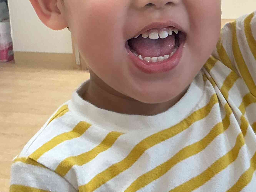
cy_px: -23
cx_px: 197
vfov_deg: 16.3
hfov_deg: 22.0
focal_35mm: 88
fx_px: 651
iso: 40
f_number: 1.8
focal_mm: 3
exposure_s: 1/120
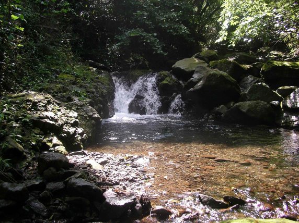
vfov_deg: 38.6
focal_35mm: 37
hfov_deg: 50.2
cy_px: 112
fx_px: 319
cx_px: 150
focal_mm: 5.7
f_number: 2.8
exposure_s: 1/100
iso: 50
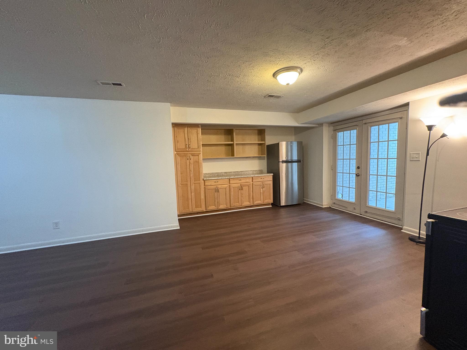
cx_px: 234
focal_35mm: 14
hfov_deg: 102.1
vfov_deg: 85.7
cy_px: 175
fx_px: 189
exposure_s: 1/60
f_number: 2.2
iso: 640
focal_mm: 2.22
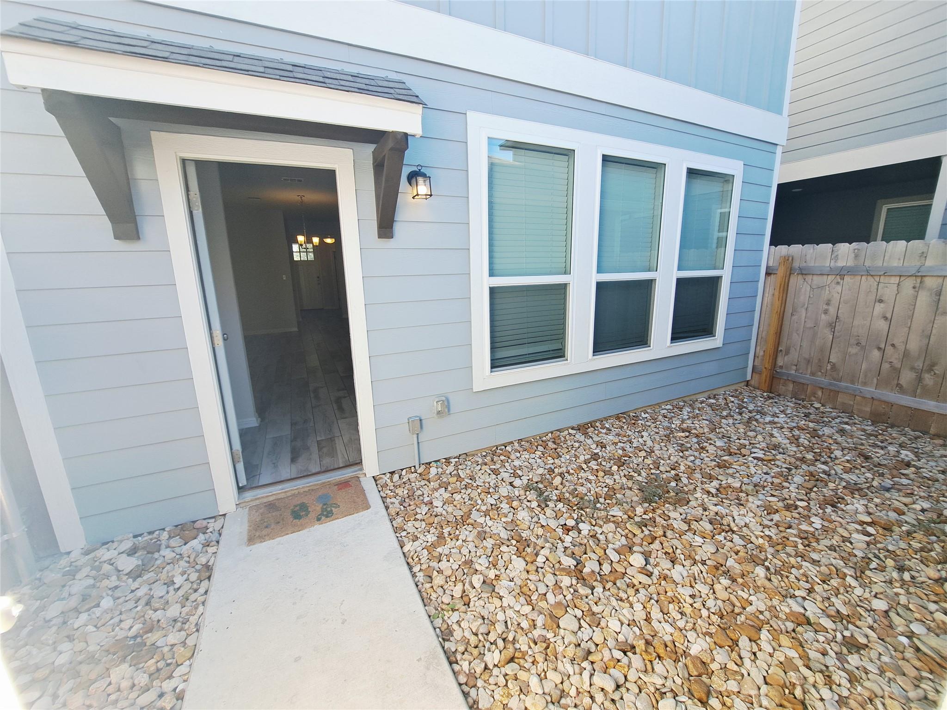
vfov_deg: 89.9
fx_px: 356
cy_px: 355
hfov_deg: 106.2
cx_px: 474
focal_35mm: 13
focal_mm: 1.74
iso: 50
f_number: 2.2
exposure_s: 1/277
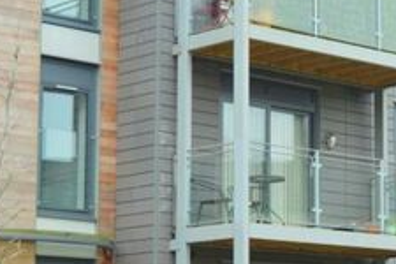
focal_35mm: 136
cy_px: 157
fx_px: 1491
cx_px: 338
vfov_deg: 10.1
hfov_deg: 15.0
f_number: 4.2
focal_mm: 29
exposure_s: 1/60
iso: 200
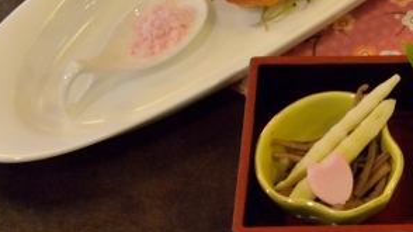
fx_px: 1598
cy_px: -115
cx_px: 548
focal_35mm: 146
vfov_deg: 8.1
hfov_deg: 14.1
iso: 3200
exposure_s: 1/8
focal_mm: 40
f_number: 11
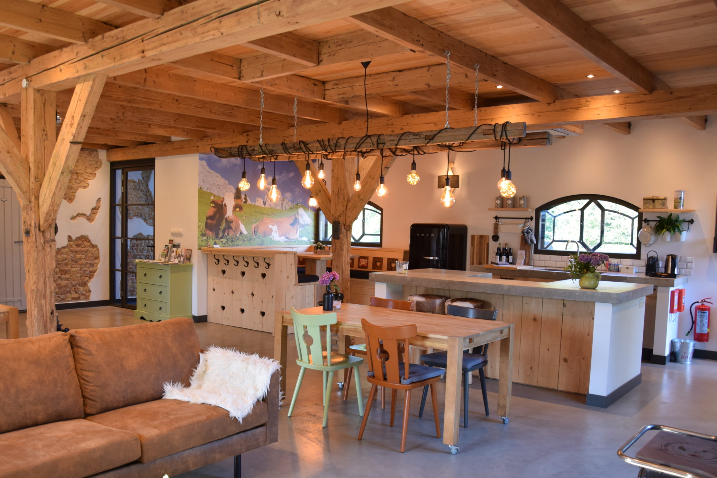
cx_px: 309
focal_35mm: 31
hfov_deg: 60.0
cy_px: 272
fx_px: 618
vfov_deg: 42.3
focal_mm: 18
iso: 560
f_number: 4
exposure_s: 1/60
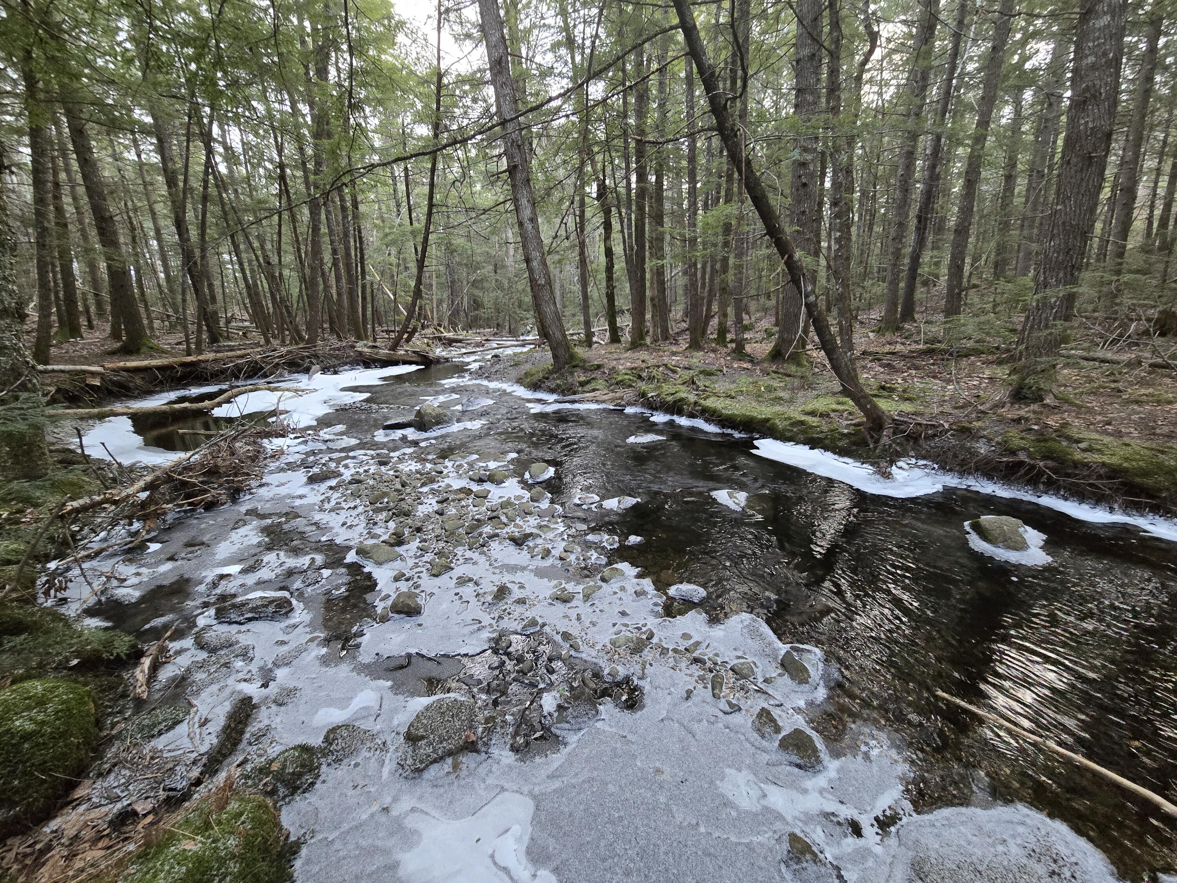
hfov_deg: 106.2
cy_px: 442
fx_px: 442
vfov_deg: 89.9
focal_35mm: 13
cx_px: 588
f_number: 2.2
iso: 640
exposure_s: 1/60
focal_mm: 2.2
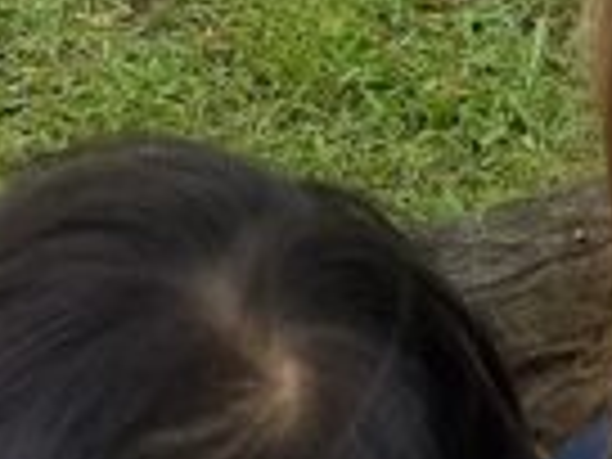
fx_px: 3465
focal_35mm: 196
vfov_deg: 7.4
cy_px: -261
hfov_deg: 10.1
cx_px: 392
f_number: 1.7
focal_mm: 4.2
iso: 50
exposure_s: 1/179
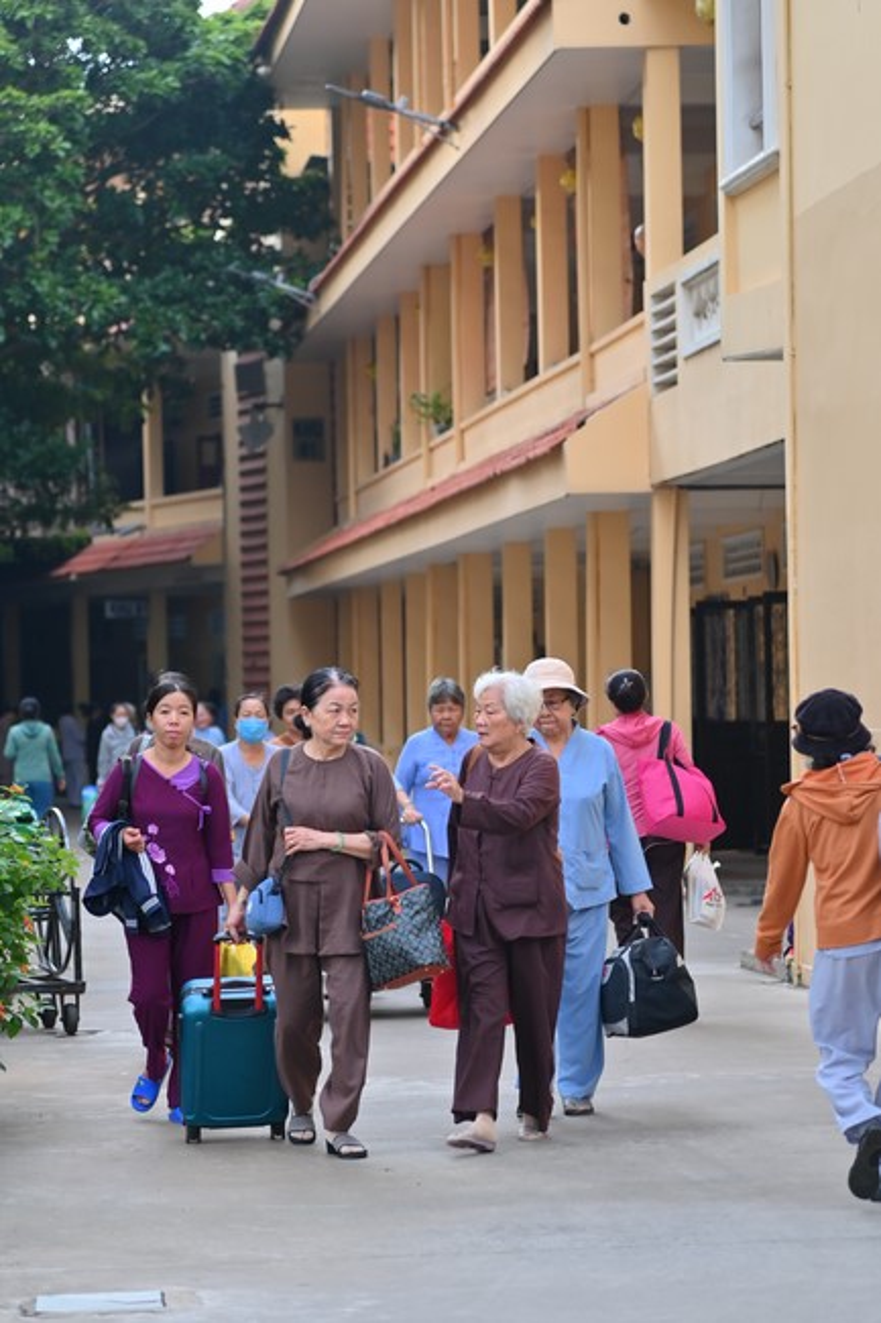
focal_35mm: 120
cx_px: 440
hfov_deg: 11.4
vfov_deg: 17.1
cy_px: 662
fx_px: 4407
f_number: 4.5
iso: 320
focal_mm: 120
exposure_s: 1/320
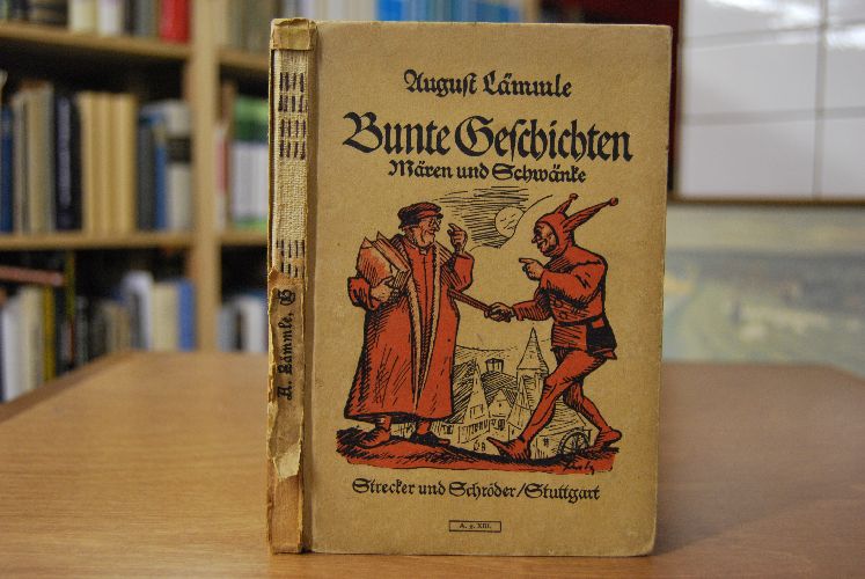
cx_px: 432
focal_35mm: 39
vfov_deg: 34.3
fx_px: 938
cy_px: 290
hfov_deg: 49.5
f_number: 4.2
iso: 720
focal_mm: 26
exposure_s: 1/30
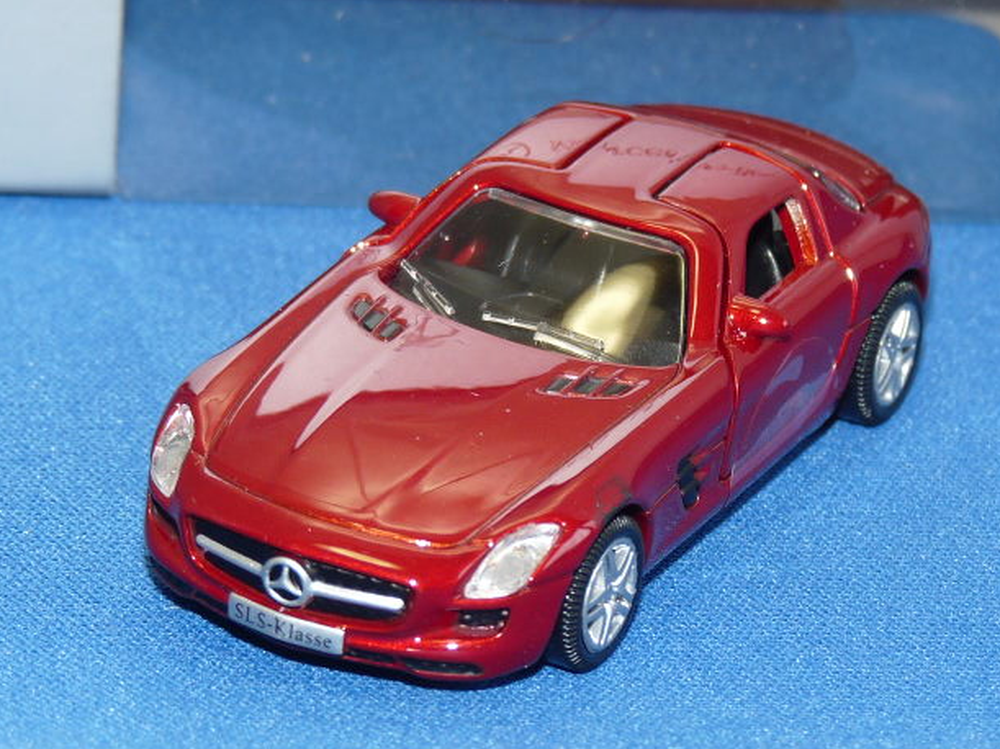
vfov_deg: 7.5
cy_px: 376
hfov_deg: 9.9
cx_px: 511
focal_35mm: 199
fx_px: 5748
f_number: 3.6
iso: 100
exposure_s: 1/40
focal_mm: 19.4
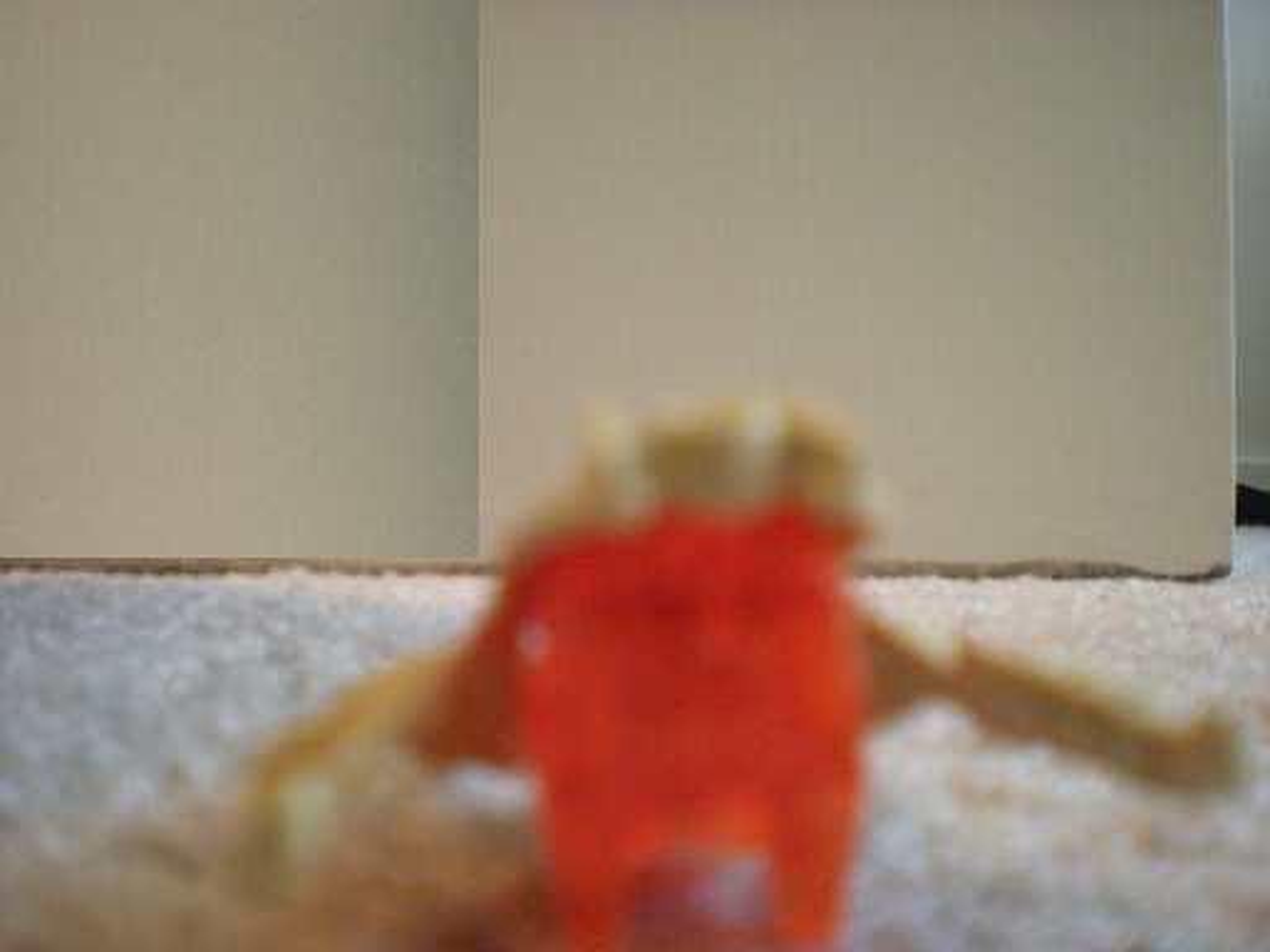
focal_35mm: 38
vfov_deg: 37.7
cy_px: 476
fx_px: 1394
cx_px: 635
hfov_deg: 49.0
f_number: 3.1
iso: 800
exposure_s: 1/11.4
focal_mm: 6.3
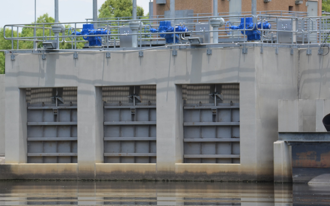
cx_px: 66
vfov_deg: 4.3
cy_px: 99
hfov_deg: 6.8
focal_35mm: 309
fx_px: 2777
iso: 160
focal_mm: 125
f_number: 8
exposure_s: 1/250
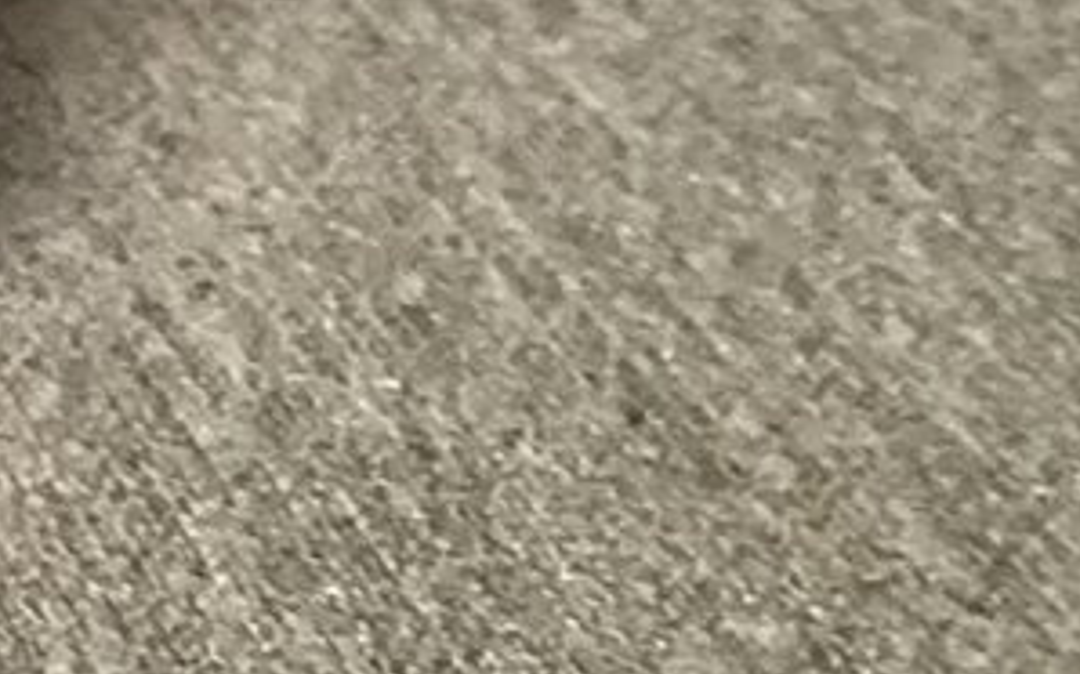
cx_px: -1249
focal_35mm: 167
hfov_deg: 11.1
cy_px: -1118
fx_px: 4914
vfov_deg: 7.2
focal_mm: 3.3
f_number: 2.4
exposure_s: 1/30
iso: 400
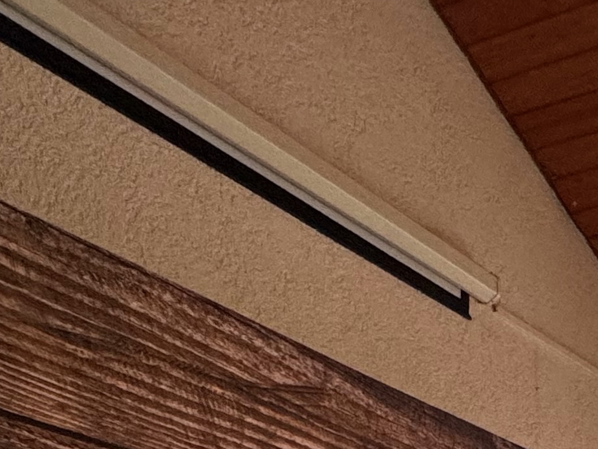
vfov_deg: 16.8
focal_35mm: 61
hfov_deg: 27.3
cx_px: 746
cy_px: 937
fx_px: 1054
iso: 320
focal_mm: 2.22
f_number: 2.2
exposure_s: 1/83
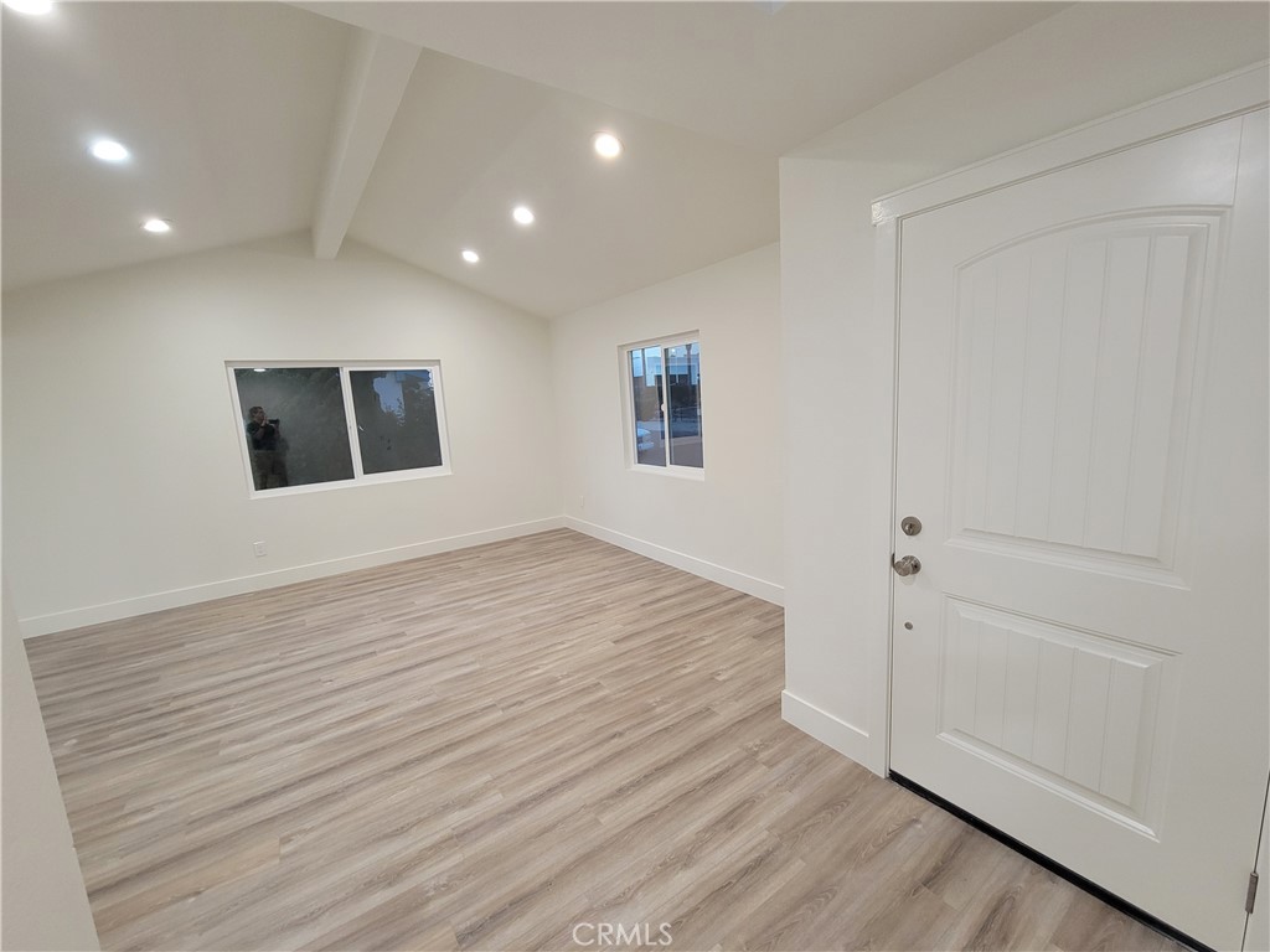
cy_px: 476
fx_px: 477
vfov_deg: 89.9
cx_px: 635
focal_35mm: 13
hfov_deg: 106.2
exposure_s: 1/60
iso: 320
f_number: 2.2
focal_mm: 2.2
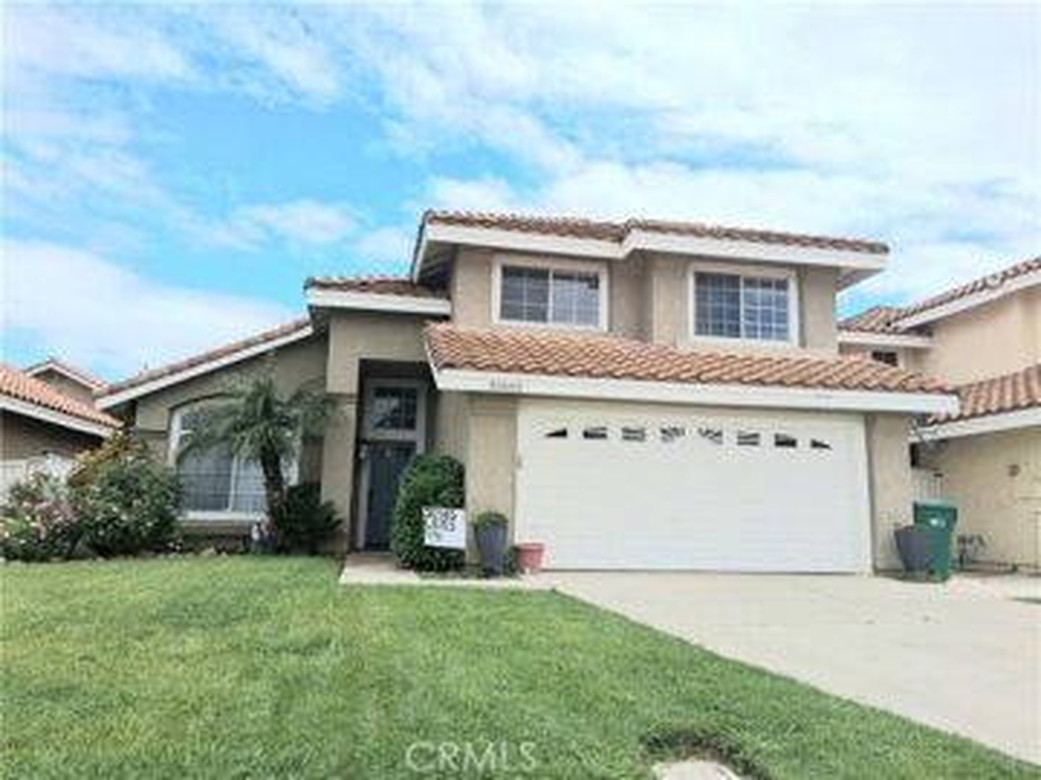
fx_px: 782
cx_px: 520
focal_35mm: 26
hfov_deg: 67.3
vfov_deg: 53.1
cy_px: 390
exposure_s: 1/1000
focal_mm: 3.98
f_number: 1.8
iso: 25
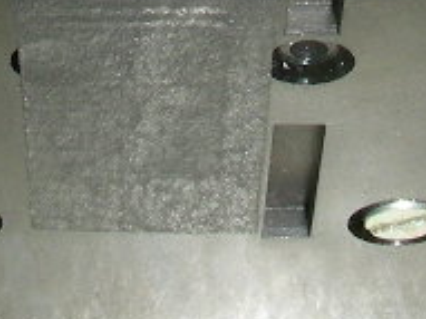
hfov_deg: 9.7
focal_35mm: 204
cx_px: 201
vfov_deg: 6.9
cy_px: -399
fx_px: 2509
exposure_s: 1/60.1
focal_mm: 6.3
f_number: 6.8
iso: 50
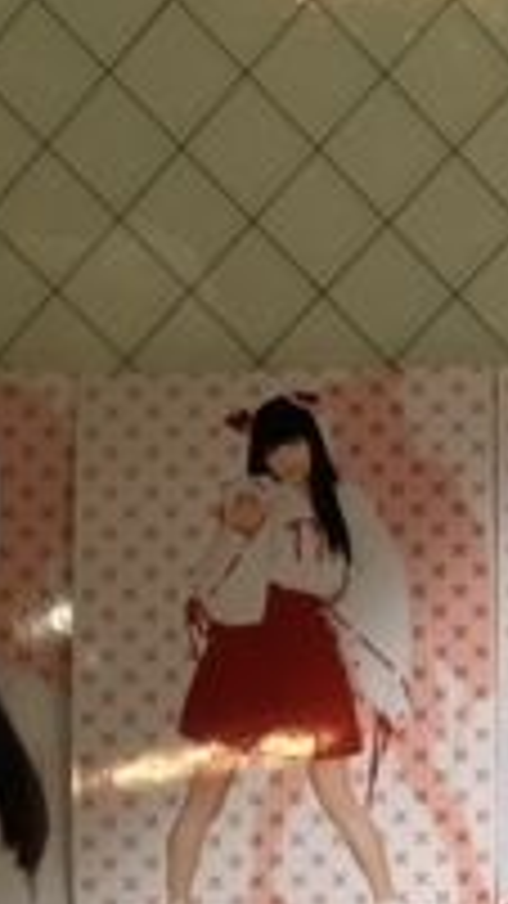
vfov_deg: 32.8
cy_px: 652
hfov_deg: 18.6
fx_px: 1509
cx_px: 512
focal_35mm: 63
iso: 100
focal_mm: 4.15
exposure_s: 1/30
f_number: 2.2
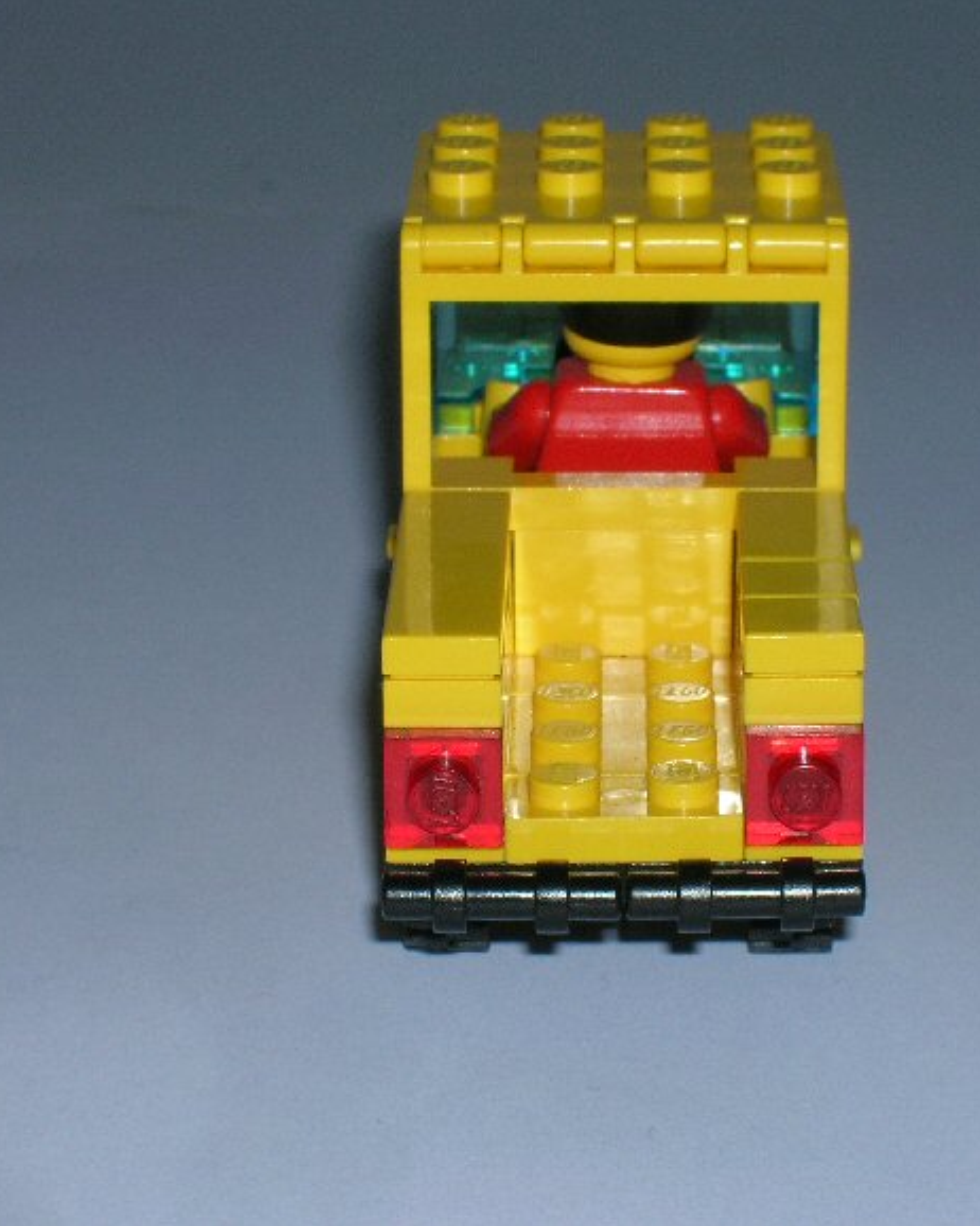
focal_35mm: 134
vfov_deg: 14.4
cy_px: 614
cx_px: 594
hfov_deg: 11.5
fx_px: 4861
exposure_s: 1/60.1
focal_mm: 17.1
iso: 50
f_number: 8.2
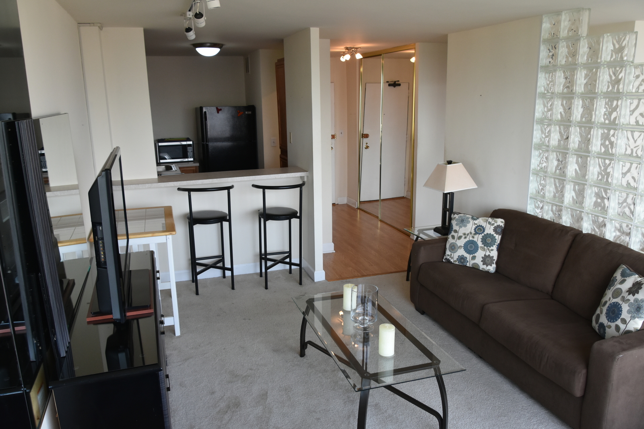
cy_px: 214
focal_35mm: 27
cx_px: 322
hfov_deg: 67.4
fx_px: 483
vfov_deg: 47.9
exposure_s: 1/160
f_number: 6.3
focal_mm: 18
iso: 800
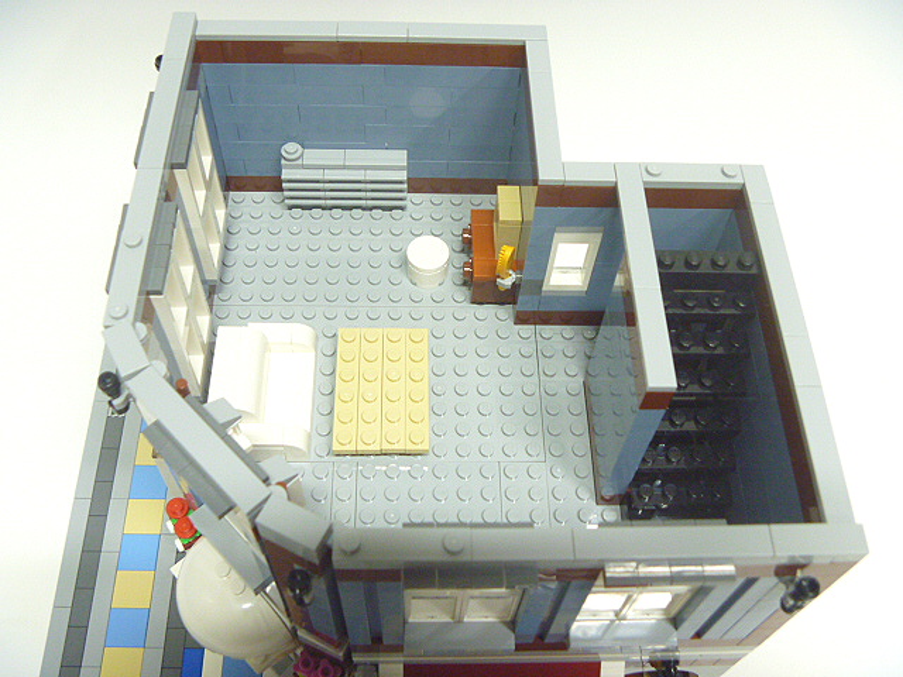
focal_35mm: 35
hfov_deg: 52.6
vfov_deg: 40.7
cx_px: 452
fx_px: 913
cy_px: 338
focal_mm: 6.3
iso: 400
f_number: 3.5
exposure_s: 1/10
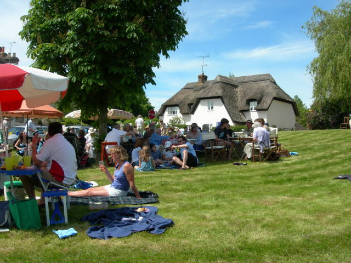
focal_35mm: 38
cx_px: 176
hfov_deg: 49.0
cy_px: 132
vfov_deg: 37.7
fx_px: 385
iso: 50
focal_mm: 7.8
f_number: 4.8
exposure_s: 1/438
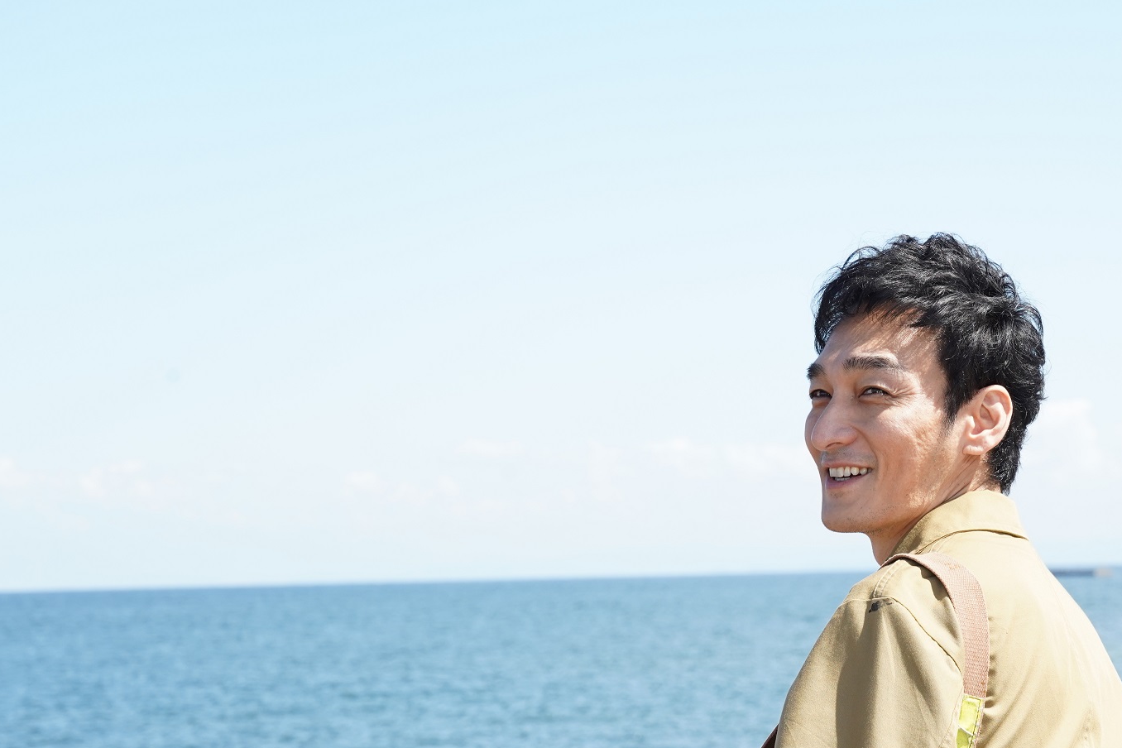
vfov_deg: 11.6
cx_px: 770
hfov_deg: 17.3
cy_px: 537
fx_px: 3677
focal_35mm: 118
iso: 640
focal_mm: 80
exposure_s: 1/500
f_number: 10
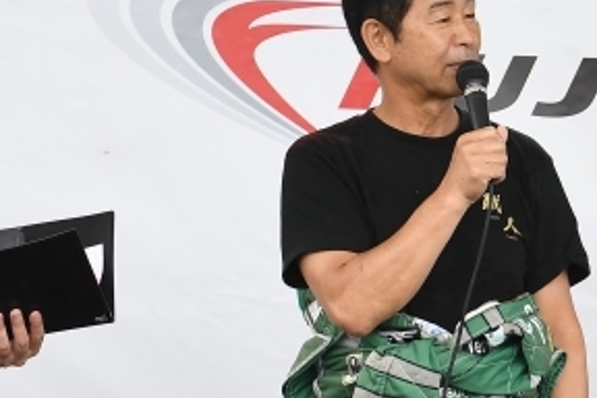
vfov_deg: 1.9
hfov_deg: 2.9
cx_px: 1045
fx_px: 11935
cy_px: 279
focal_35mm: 720
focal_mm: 135
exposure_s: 1/320
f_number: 4.5
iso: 200
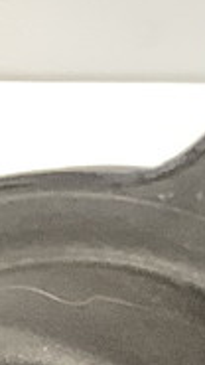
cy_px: 493
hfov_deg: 4.6
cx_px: 883
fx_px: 2262
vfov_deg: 9.0
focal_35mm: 234
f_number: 2.4
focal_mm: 3.3
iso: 100
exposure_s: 1/60
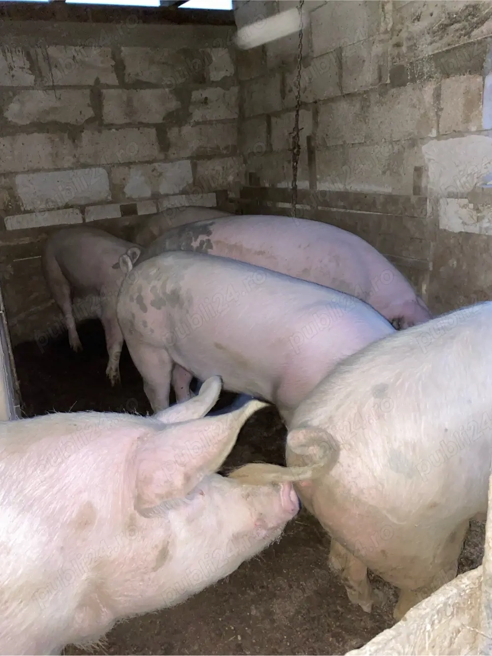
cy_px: 328
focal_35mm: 26
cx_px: 246
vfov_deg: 67.3
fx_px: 493
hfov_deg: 53.0
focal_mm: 4.25
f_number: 1.8
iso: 250
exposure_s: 1/4
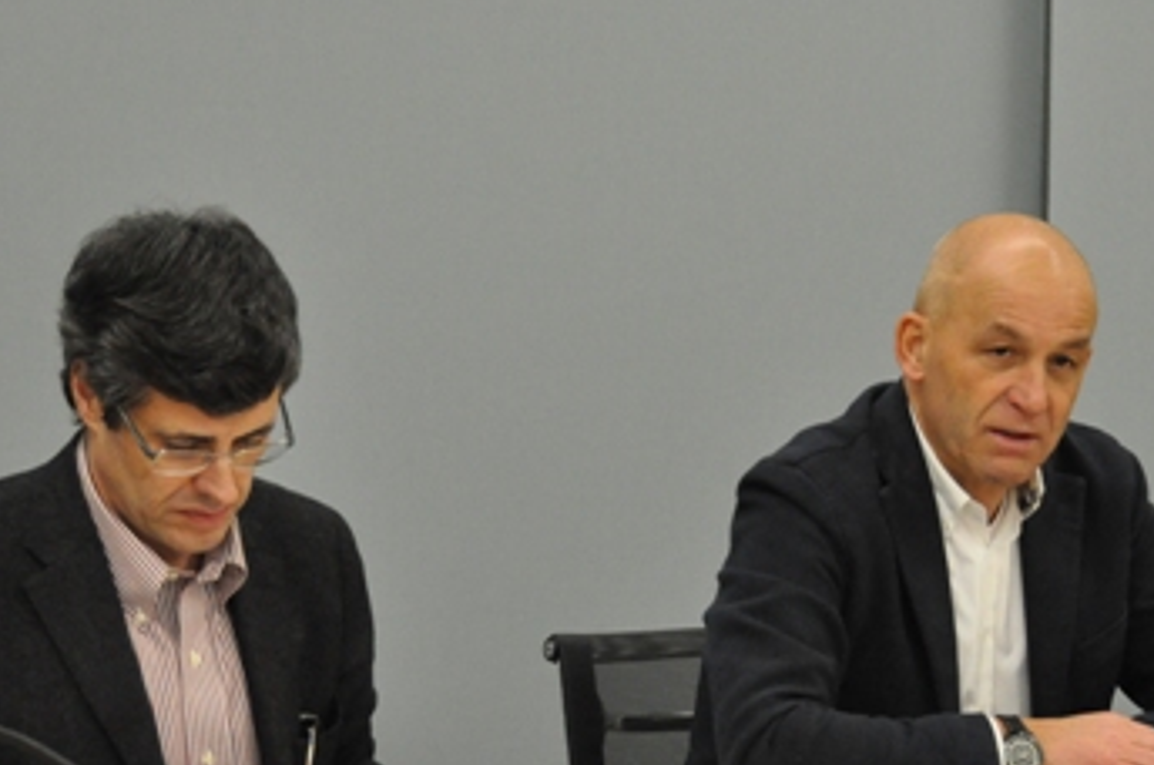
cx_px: 802
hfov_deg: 14.1
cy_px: 604
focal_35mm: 146
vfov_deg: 9.3
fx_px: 4668
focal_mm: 55
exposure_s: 1/125
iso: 2500
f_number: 5
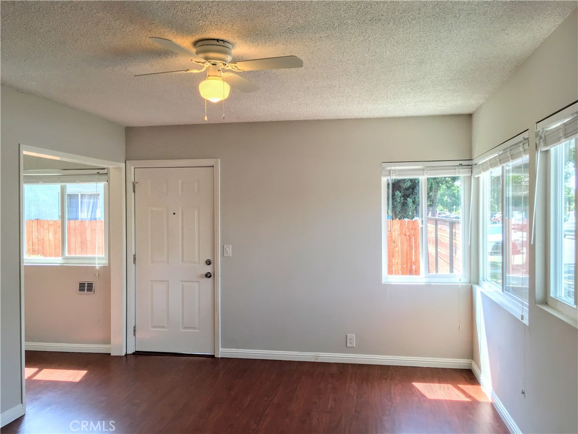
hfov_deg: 61.7
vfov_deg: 48.2
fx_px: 484
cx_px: 289
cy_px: 217
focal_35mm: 29
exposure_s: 1/120
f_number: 2.2
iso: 40
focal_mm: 4.15
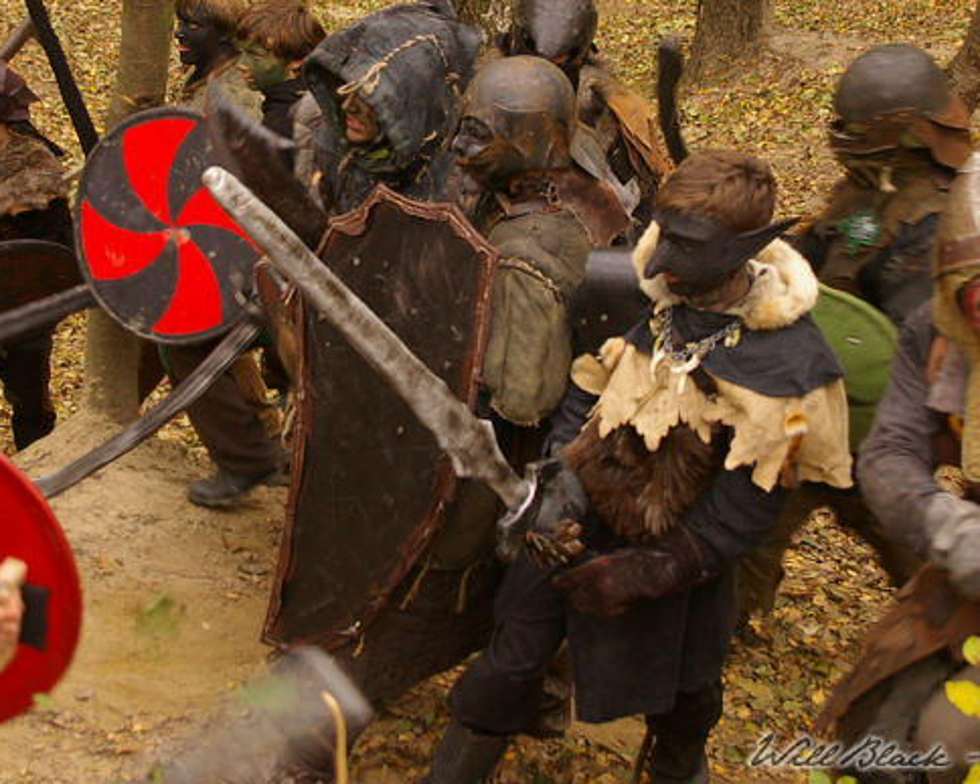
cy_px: 263
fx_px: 2226
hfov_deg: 24.8
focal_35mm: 77
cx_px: 397
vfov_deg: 19.9
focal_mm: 33
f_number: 4
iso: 400
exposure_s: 1/45
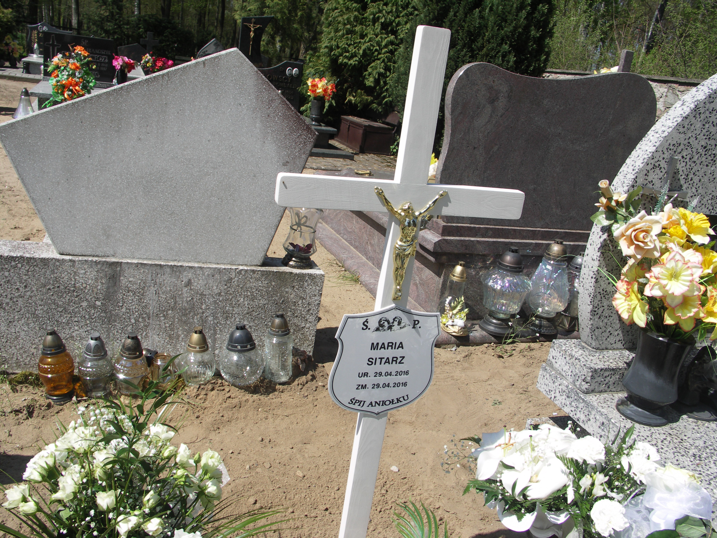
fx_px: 621
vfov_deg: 46.8
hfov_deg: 60.0
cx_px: 358
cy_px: 269
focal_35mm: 30
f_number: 5.6
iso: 50
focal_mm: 7.9
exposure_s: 1/250
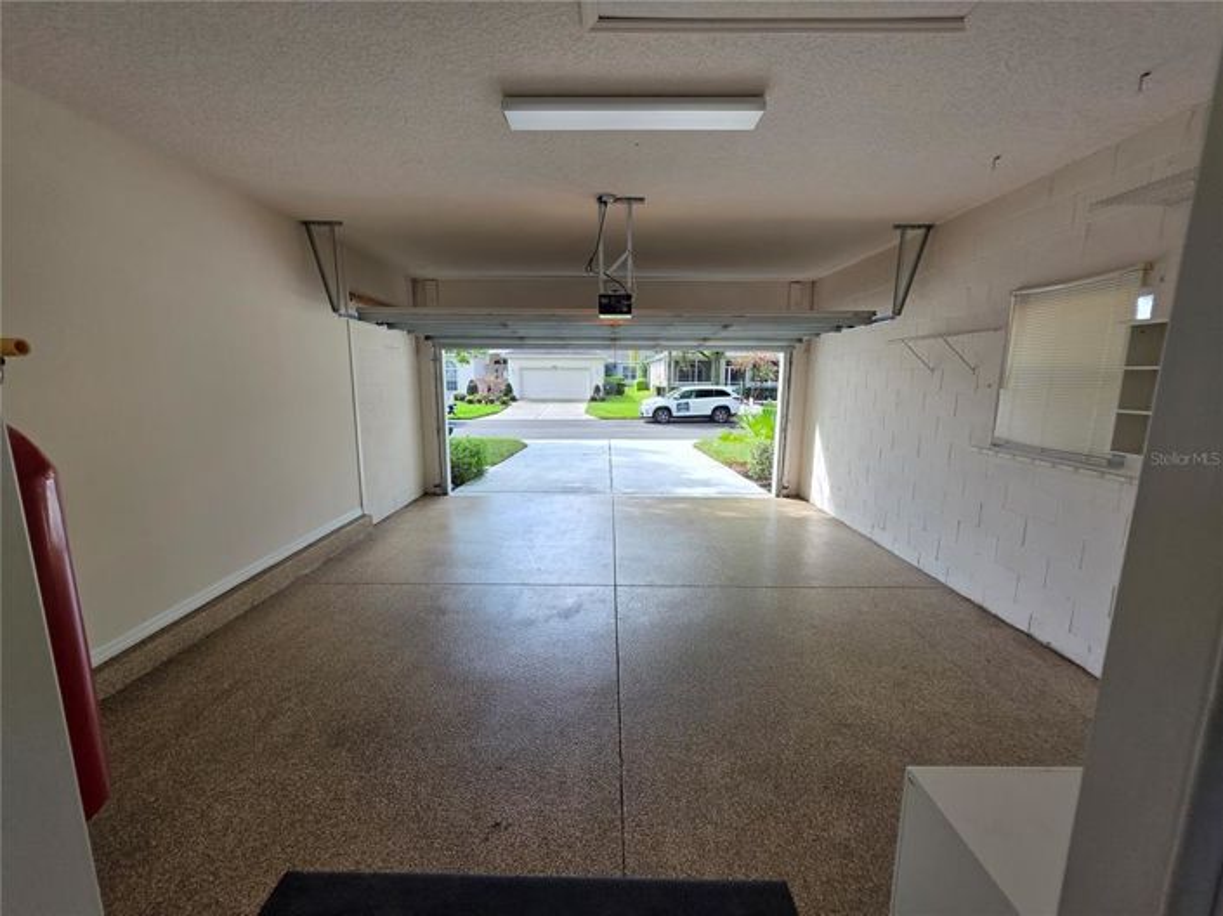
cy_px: 458
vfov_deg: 89.9
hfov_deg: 106.2
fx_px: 459
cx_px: 612
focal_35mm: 13
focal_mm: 2.2
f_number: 1.9
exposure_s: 1/273
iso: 40
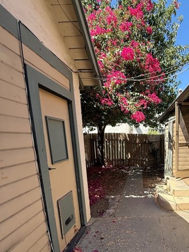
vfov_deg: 76.4
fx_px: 153
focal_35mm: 21
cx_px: 141
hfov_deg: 60.1
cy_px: 169
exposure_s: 1/770
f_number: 2.2
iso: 64
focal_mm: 2.22
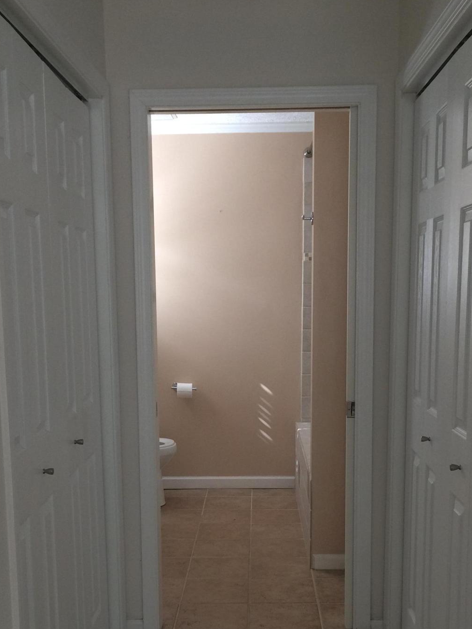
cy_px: 423
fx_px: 782
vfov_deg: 43.2
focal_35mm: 43
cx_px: 239
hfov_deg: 33.6
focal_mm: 4.15
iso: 100
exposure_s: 1/30
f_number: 2.2
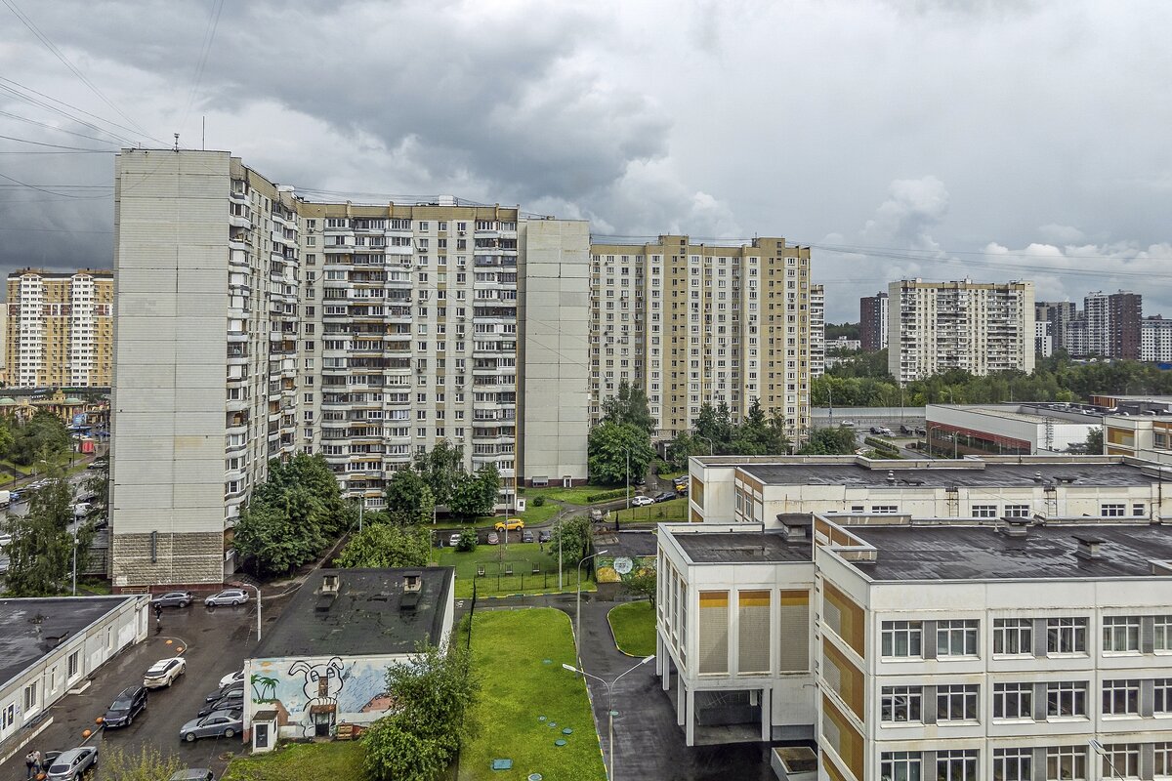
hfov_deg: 73.7
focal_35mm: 24
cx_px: 586
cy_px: 390
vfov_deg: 53.1
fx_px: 781
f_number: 5.6
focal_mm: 9
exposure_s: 1/320
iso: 100
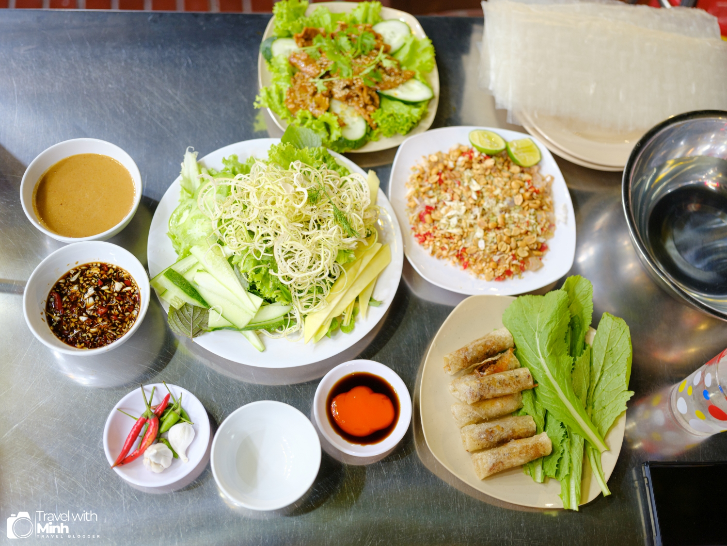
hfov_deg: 51.4
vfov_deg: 39.7
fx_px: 756
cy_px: 273
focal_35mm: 36
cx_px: 364
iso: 800
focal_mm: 45
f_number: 2.8
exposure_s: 1/30
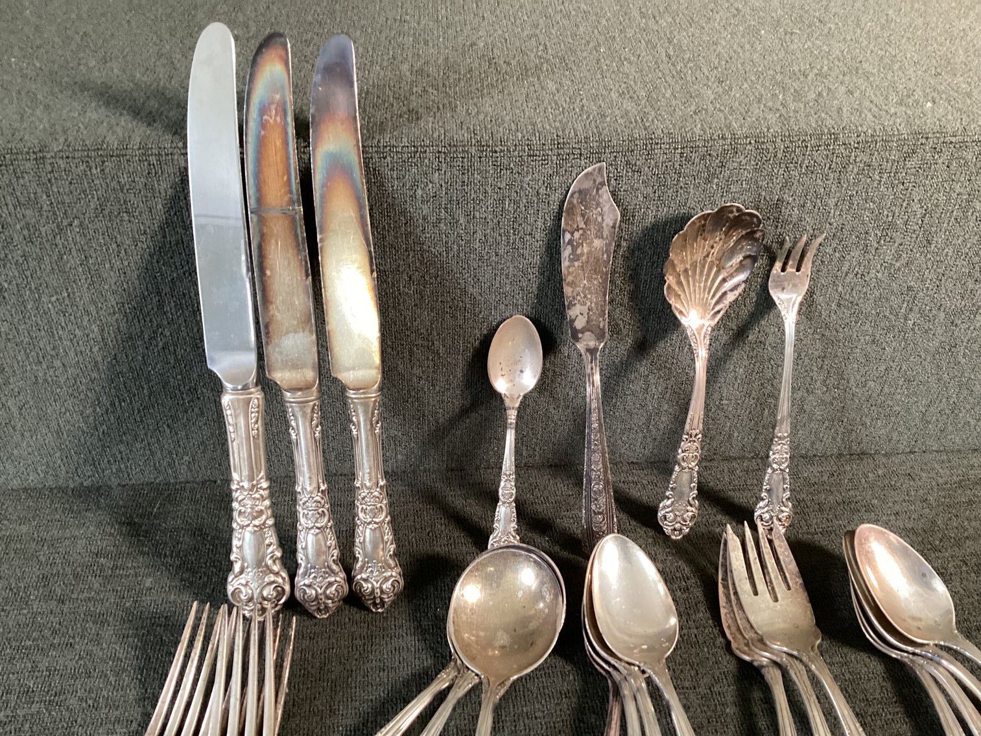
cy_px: 368
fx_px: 879
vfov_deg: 45.4
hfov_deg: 58.3
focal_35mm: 31
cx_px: 490
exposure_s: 1/60
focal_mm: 3.3
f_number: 2.4
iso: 320
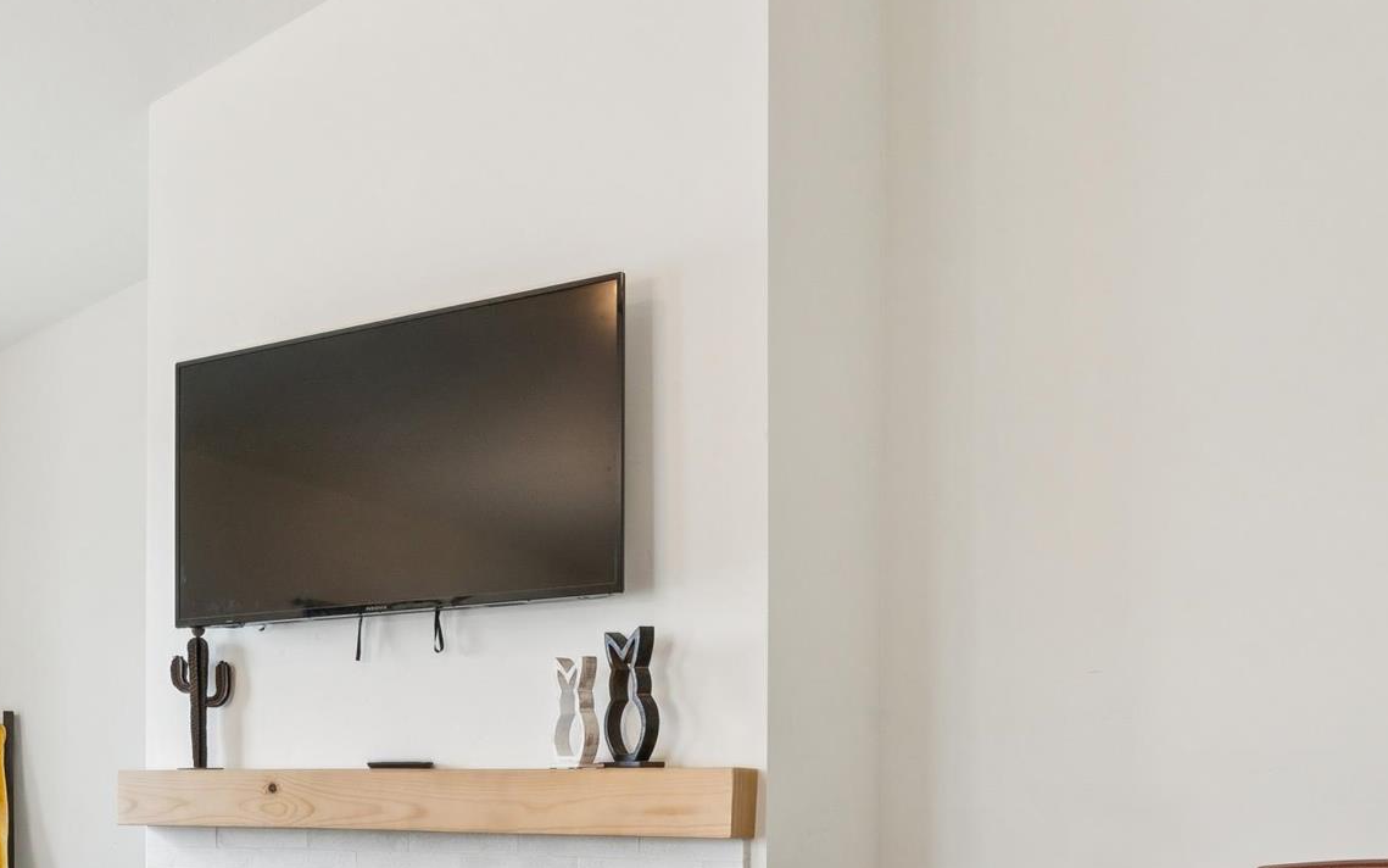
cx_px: 79
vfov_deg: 27.9
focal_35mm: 44
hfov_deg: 40.7
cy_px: 784
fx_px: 1675
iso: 400
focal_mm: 16.1
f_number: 13
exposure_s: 1/8
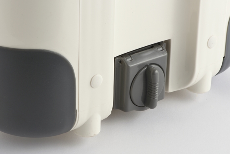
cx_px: 109
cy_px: 75
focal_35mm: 117
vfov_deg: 11.7
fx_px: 748
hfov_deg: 17.5
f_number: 22
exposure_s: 1/60
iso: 125
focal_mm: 105
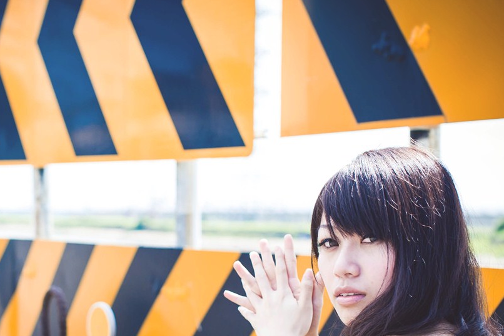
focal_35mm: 93
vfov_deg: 14.6
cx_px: 160
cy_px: 297
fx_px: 1302
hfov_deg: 21.8
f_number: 3.5
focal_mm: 50
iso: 250
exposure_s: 1/1000
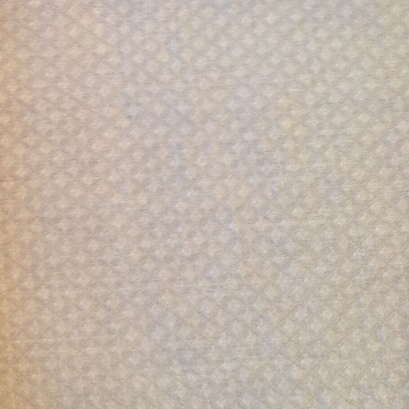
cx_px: -119
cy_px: 154
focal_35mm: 88
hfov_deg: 18.4
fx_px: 1176
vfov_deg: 19.7
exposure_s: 1/17
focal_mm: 4.28
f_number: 2.4
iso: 160
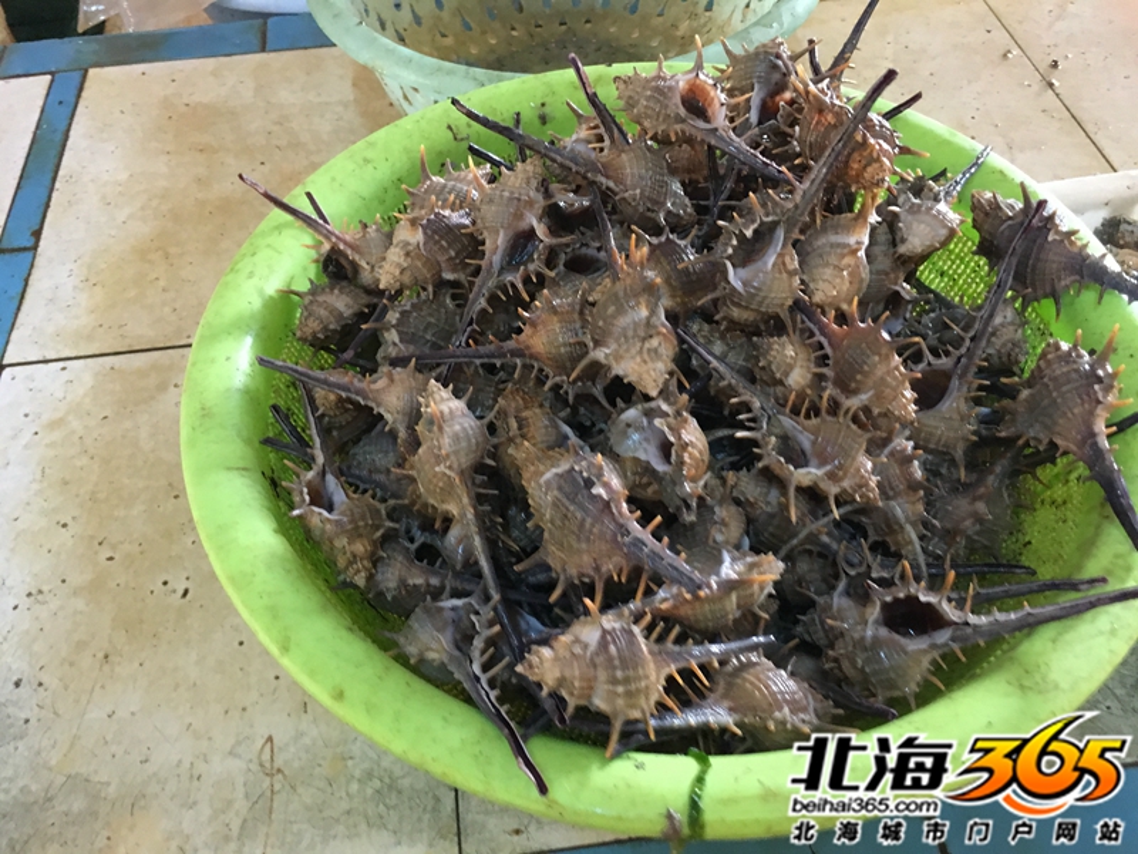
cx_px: 569
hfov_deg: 61.7
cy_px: 427
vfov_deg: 48.2
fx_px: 953
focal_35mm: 29
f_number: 2.2
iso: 400
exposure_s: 1/17
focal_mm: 4.15
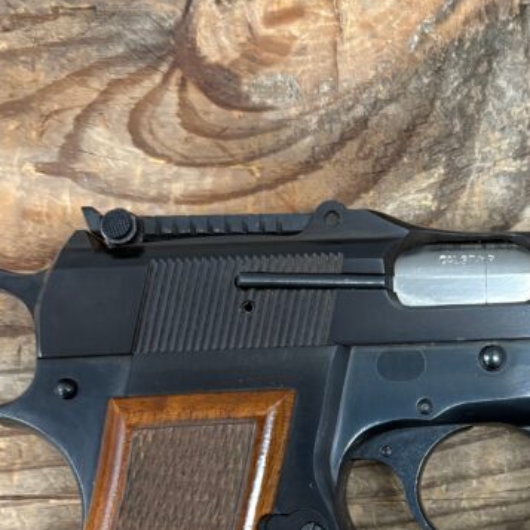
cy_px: 419
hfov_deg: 25.0
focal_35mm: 66
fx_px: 1143
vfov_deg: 25.7
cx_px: 511
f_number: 1.6
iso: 320
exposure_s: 1/60
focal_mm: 5.96
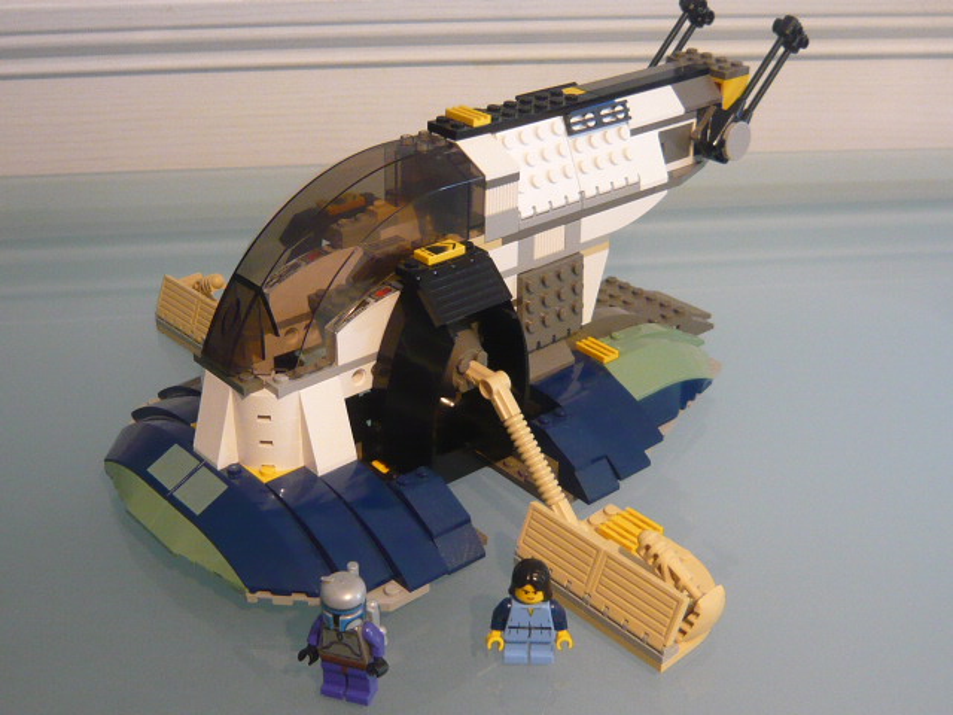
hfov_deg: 42.9
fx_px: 1211
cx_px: 476
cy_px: 358
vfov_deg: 32.9
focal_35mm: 44
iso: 200
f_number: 2.8
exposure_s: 1/13
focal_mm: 4.6
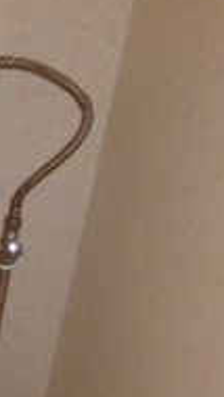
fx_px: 928
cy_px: 387
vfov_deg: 23.3
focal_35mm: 88
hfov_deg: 11.8
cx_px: -270
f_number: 2.2
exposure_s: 1/60
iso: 100
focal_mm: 4.3
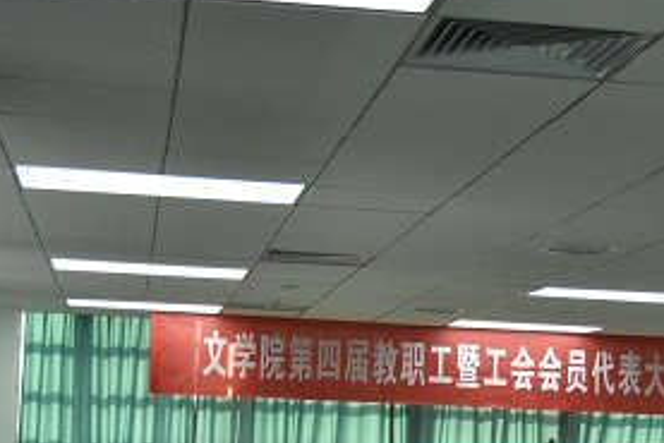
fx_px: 1736
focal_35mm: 94
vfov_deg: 14.4
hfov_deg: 21.5
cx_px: 482
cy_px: 424
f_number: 4
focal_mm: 29
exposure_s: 1/1250
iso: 5000
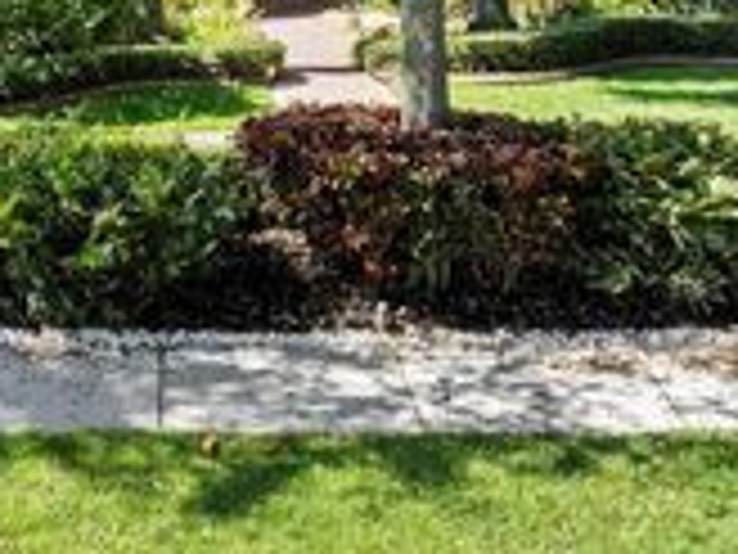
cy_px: -189
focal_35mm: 73
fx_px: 1556
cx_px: 117
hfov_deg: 26.1
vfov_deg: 18.6
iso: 160
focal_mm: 12.29
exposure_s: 1/640
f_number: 2.8
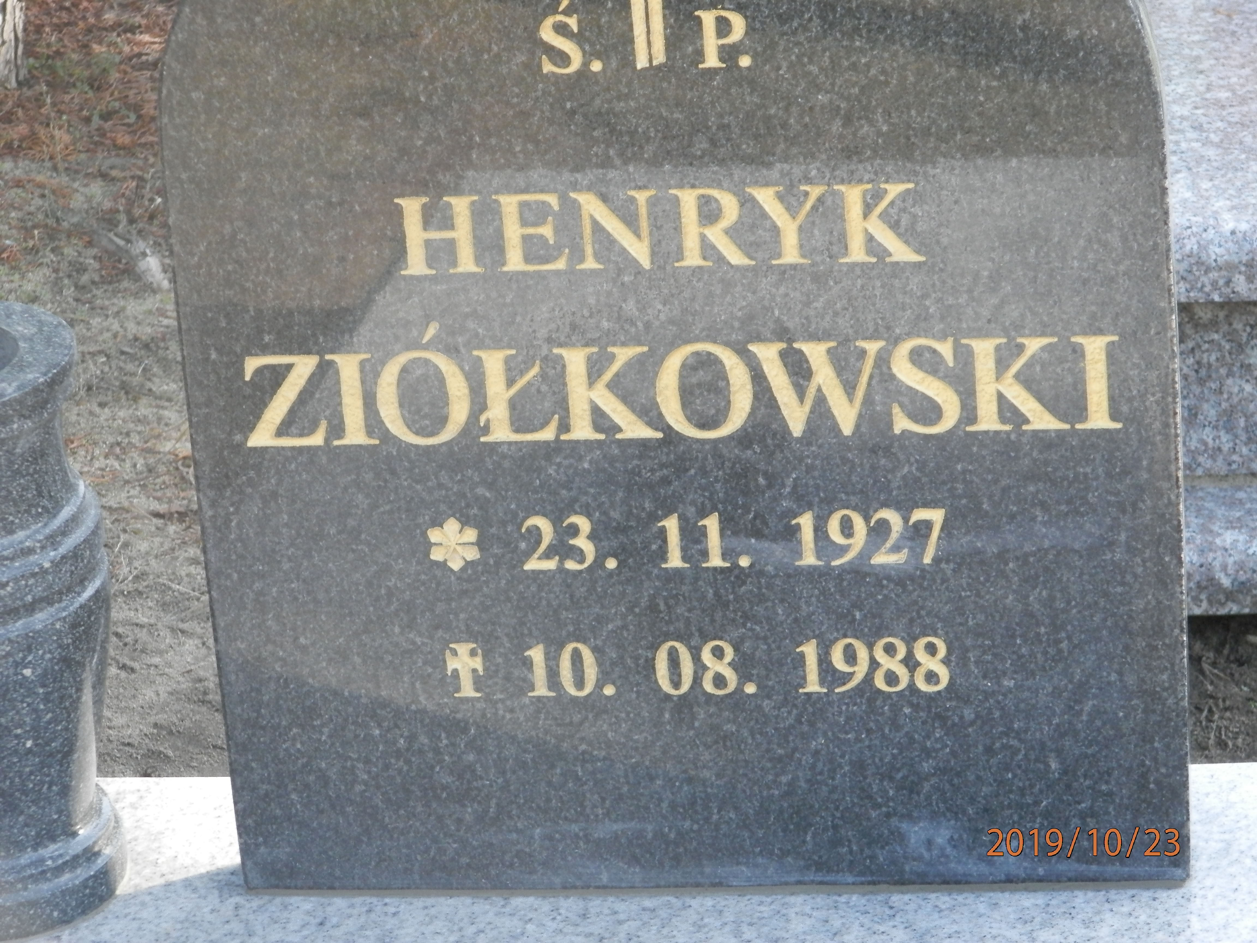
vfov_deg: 11.2
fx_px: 4793
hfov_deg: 14.9
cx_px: 628
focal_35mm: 132
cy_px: 472
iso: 200
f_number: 4.7
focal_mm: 23.6
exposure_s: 1/80
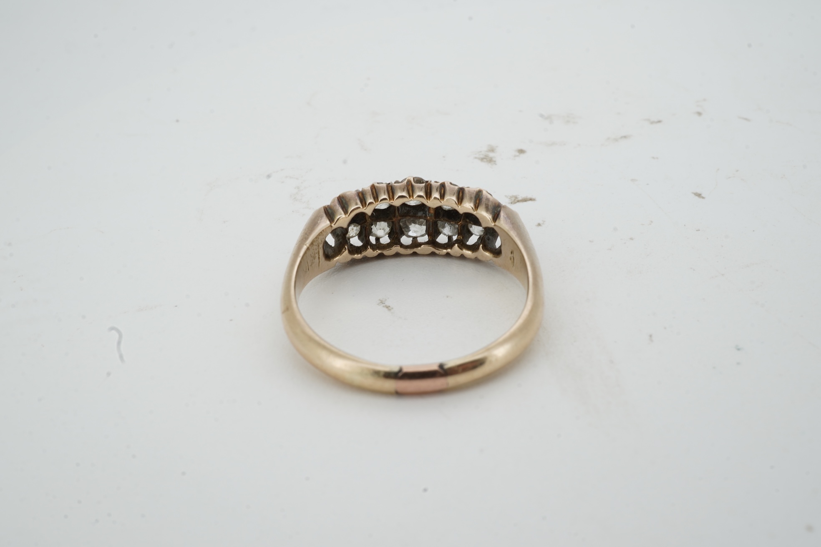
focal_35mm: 45
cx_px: 410
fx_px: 1026
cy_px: 274
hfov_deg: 43.6
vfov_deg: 29.9
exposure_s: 1/50
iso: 160
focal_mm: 30
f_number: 22
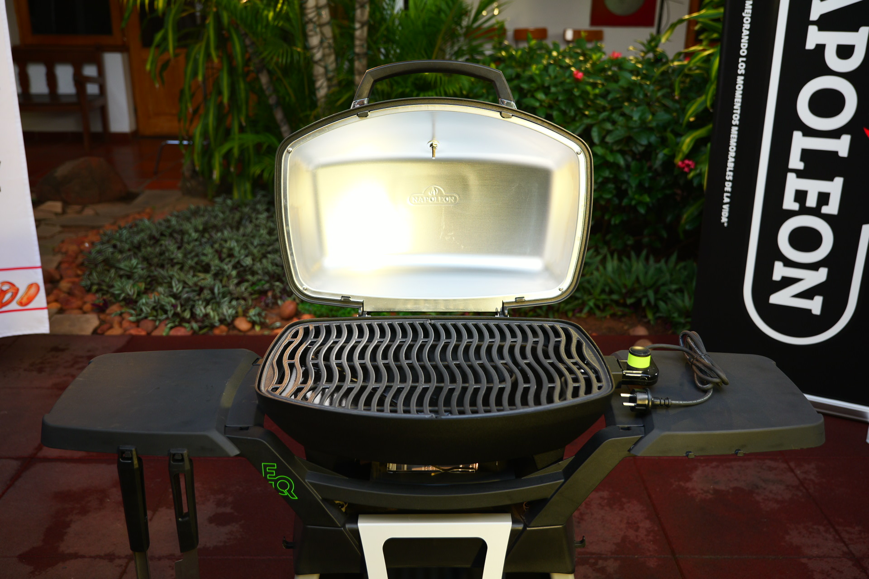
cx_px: 434
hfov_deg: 54.4
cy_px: 290
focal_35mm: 35
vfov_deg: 37.9
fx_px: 845
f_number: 4
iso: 500
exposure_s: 1/50
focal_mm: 34
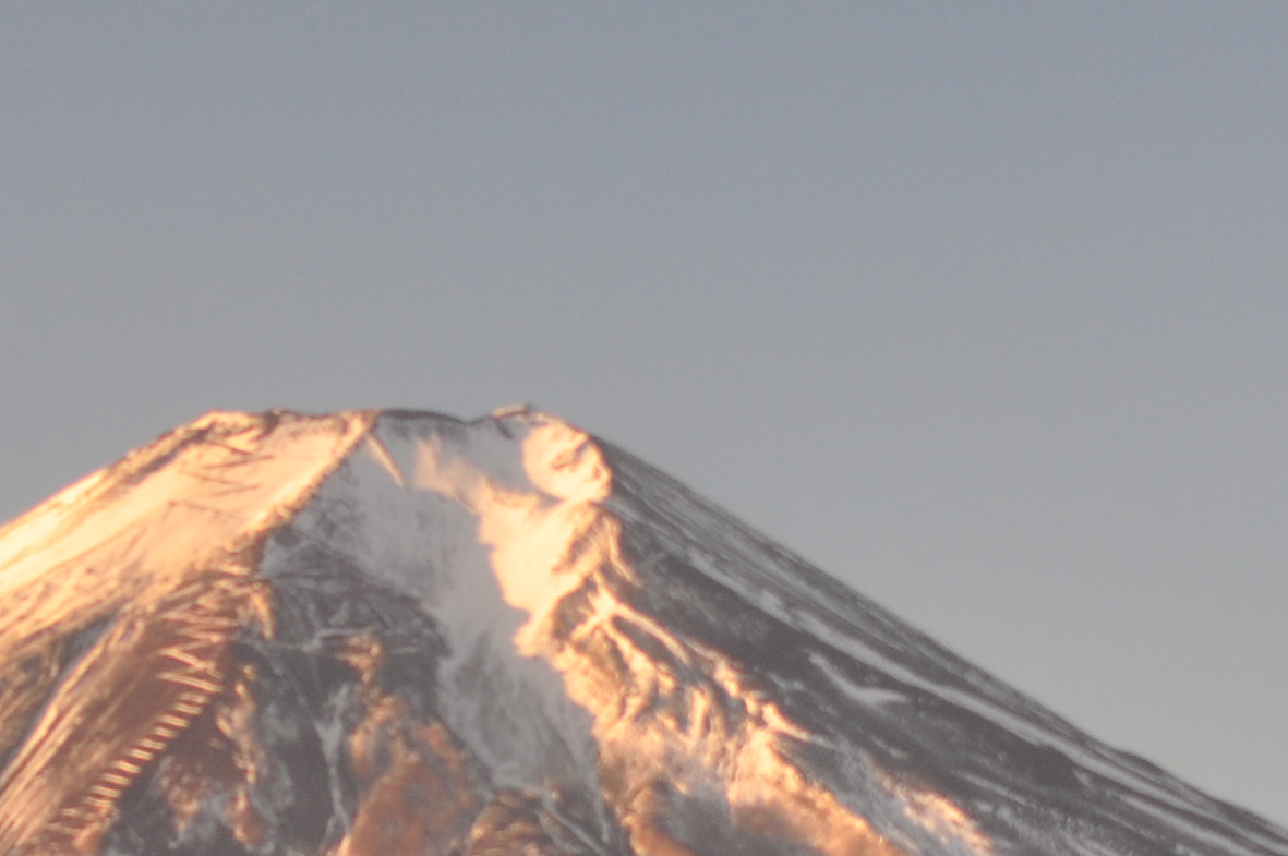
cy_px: 730
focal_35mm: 196
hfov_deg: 10.5
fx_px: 7006
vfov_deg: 7.0
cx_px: 543
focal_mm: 36
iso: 200
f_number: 4.5
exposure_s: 1/80
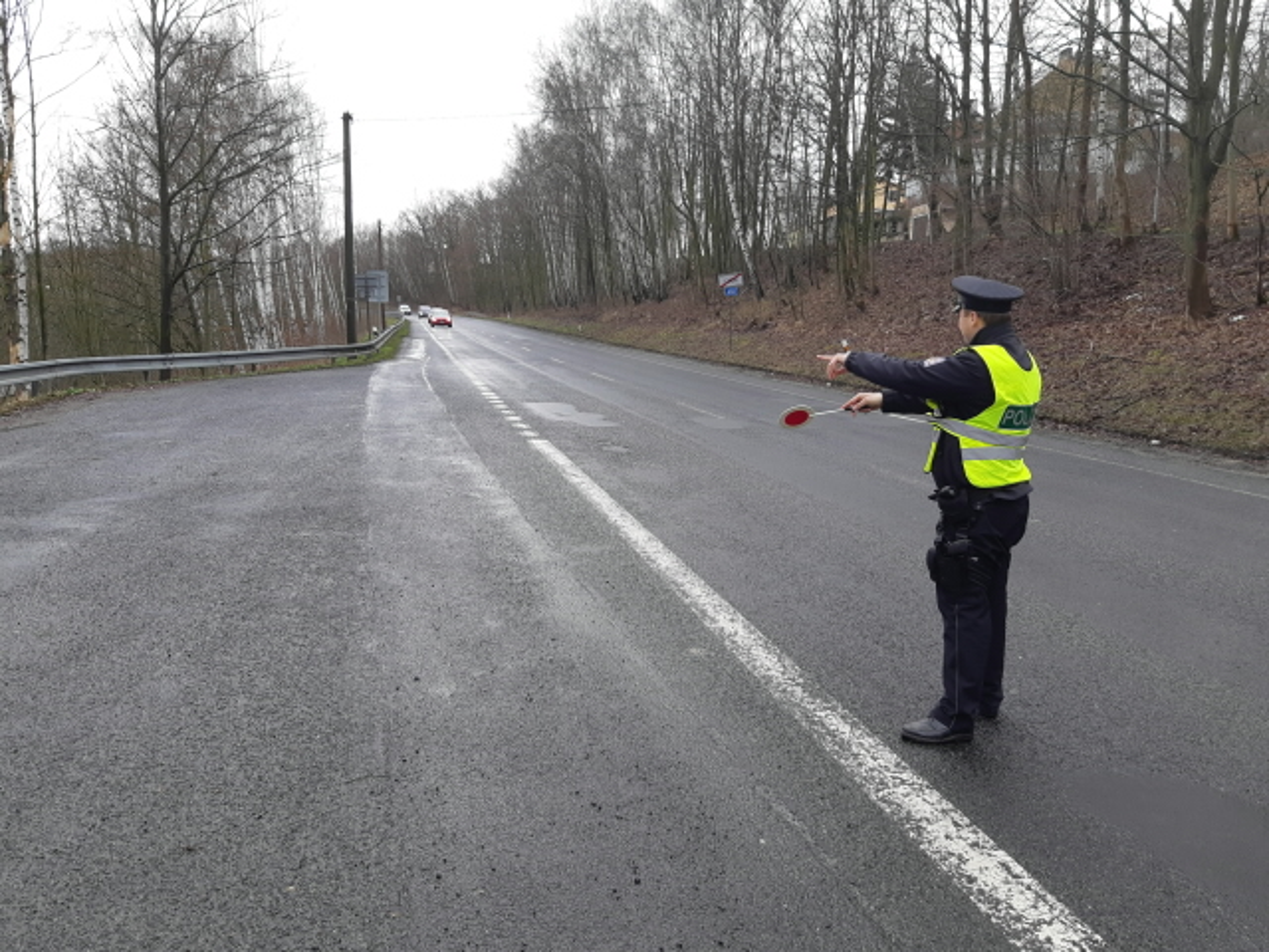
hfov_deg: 67.3
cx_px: 634
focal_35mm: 26
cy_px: 476
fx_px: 953
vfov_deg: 53.1
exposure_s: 1/292
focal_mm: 3.93
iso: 40
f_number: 1.7
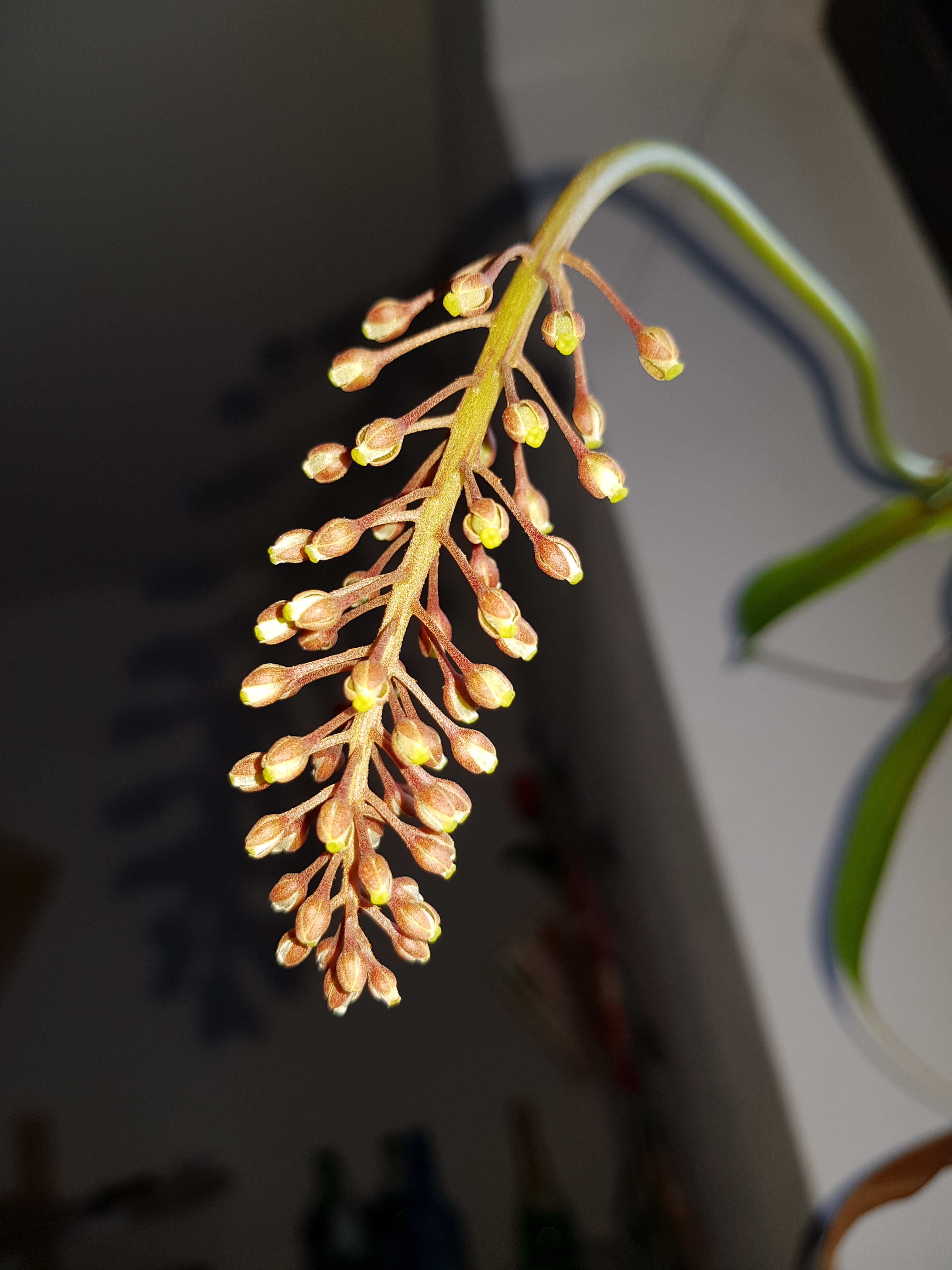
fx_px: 953
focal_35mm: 26
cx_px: 476
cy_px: 635
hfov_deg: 53.1
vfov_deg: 67.3
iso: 40
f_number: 1.7
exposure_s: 1/131
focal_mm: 4.2
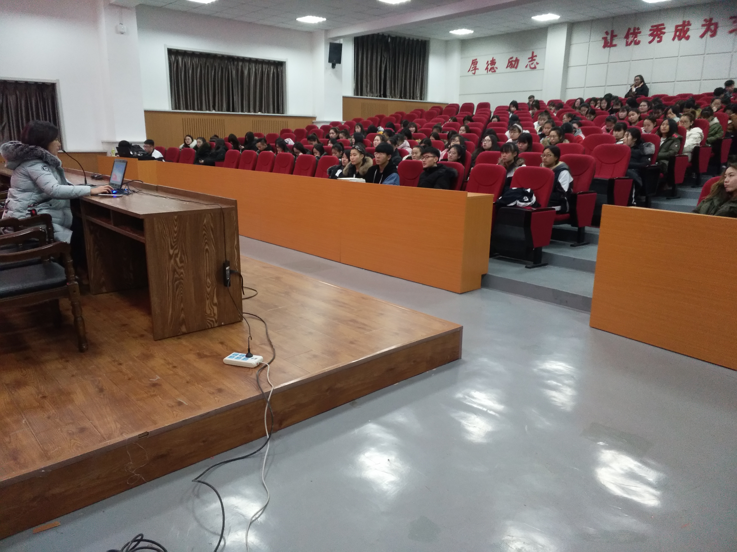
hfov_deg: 76.4
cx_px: 368
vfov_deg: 61.1
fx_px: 468
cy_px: 276
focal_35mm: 22
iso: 687
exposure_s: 1/25
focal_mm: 3.79
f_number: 2
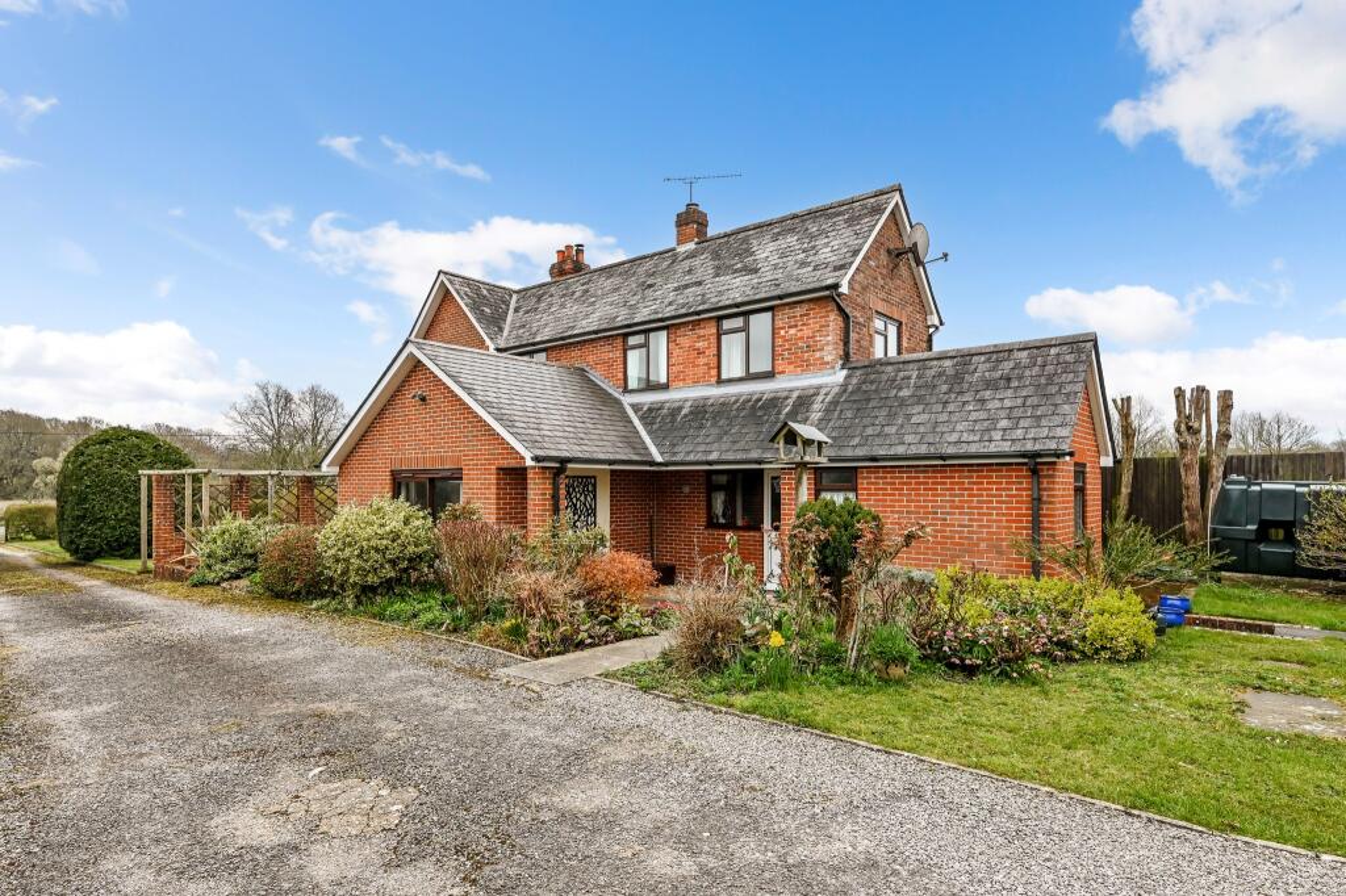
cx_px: 673
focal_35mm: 19
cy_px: 448
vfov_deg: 64.5
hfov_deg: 86.9
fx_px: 710
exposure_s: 1/400
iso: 400
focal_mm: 19
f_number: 9
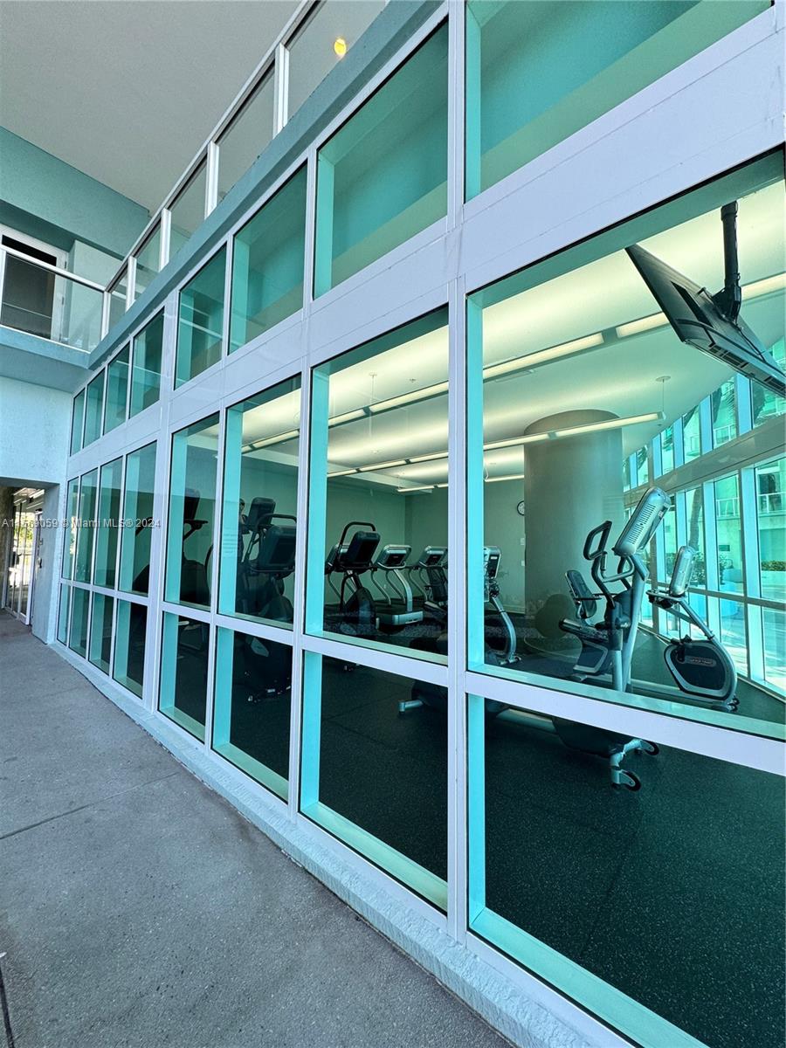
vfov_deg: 102.1
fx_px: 424
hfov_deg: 85.7
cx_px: 393
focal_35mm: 14
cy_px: 524
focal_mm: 2.22
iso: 100
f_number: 2.2
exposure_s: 1/120
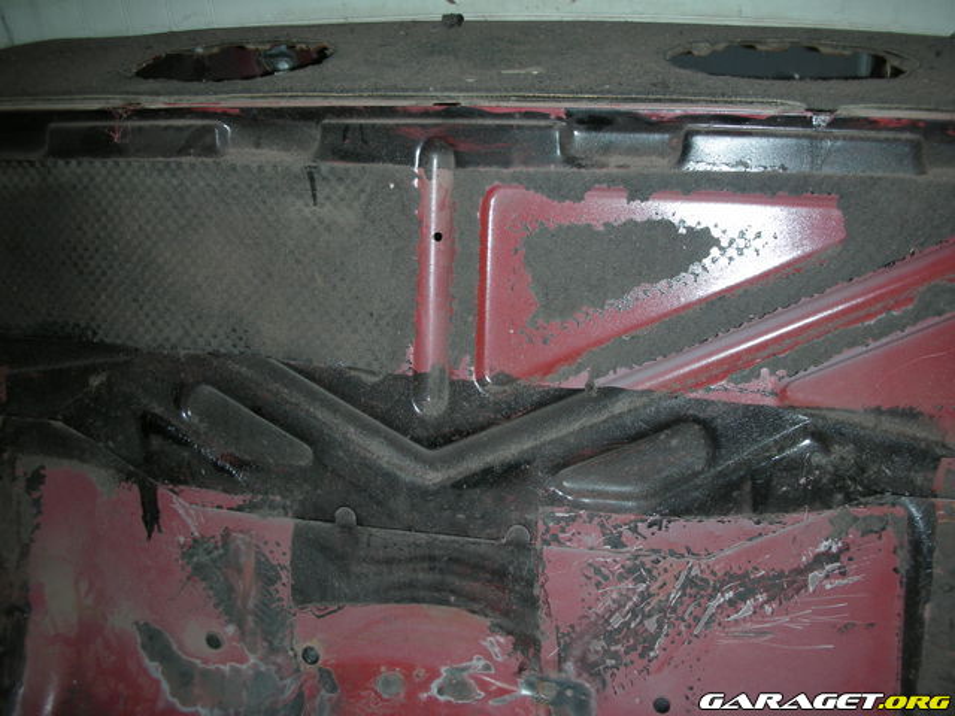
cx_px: 478
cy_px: 358
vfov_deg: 40.7
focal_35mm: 35
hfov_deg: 52.6
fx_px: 966
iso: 50
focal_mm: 5.8
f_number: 2.8
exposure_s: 1/60
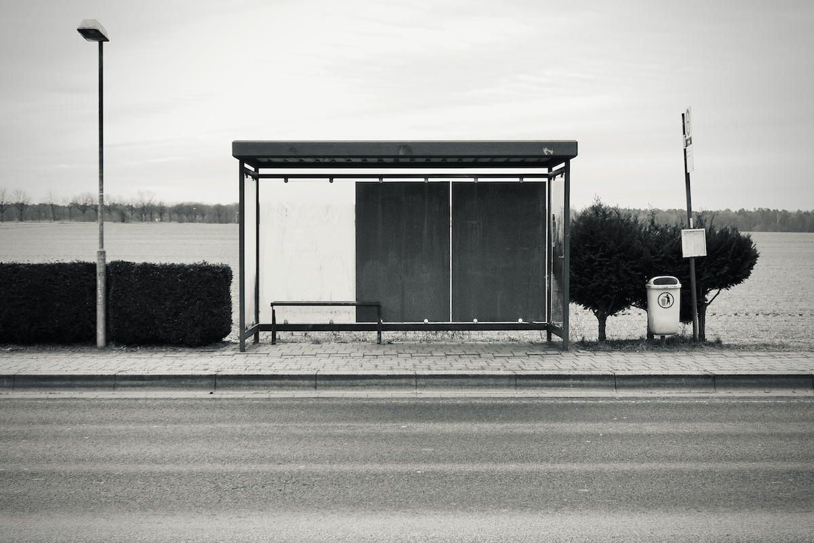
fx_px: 1040
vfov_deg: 29.2
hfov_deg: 42.7
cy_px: 272
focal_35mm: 46
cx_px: 407
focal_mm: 17.2
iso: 125
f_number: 4
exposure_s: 1/80
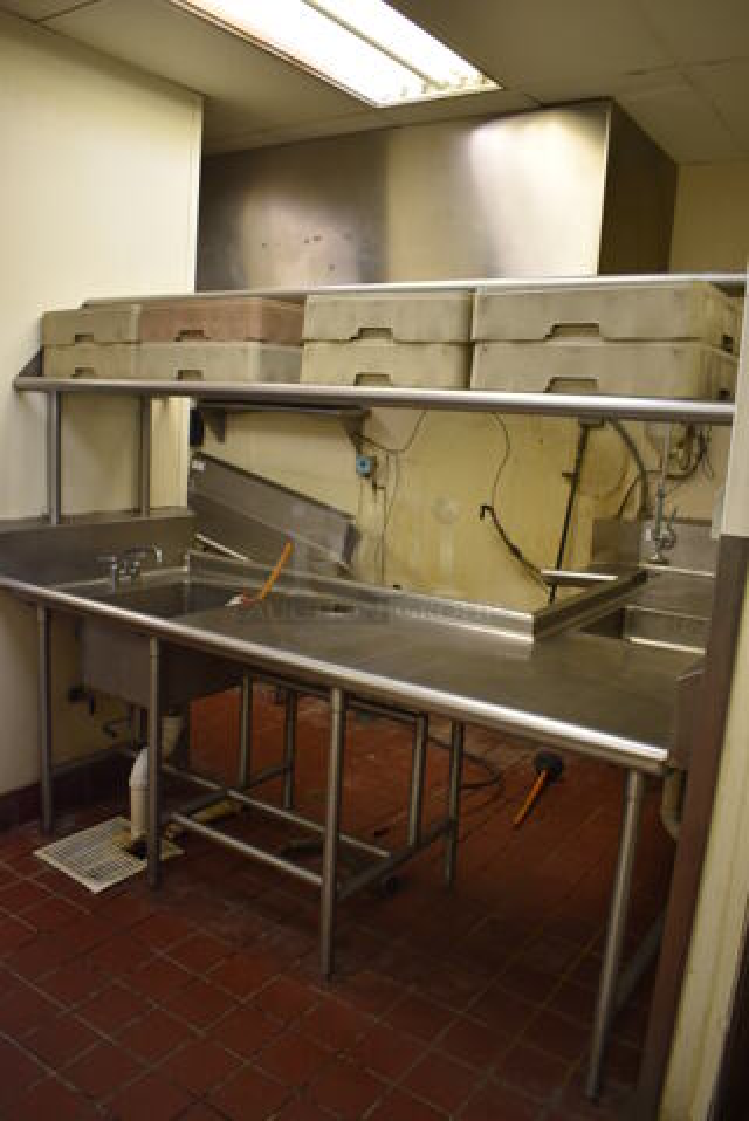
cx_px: 374
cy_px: 560
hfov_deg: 48.0
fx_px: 841
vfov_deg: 67.4
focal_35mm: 27
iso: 900
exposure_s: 1/125
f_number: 3.5
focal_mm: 18
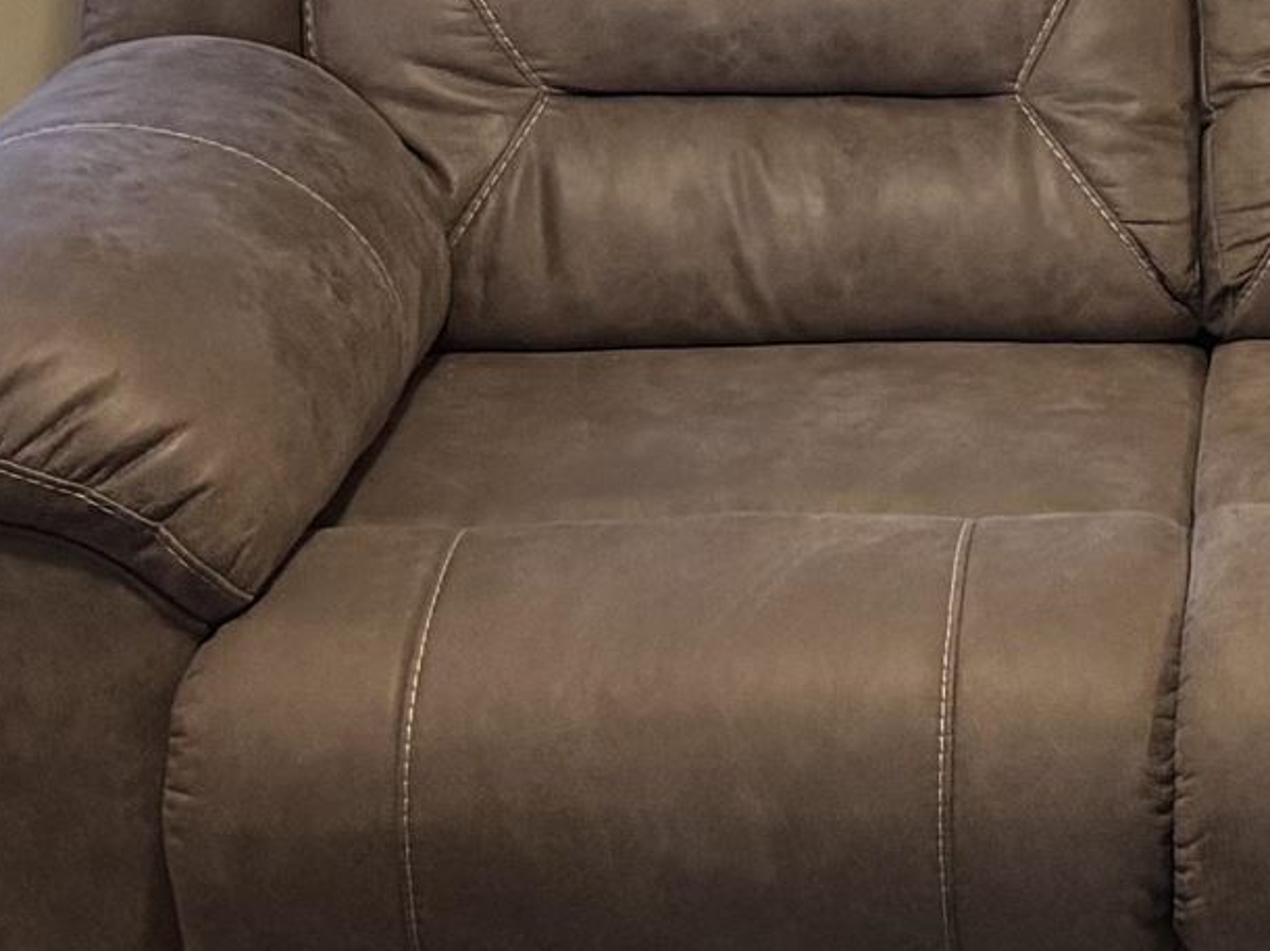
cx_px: 1470
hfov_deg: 14.6
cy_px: -414
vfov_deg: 10.9
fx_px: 4804
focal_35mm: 131
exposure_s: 1/40
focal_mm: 5.96
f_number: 1.6
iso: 500
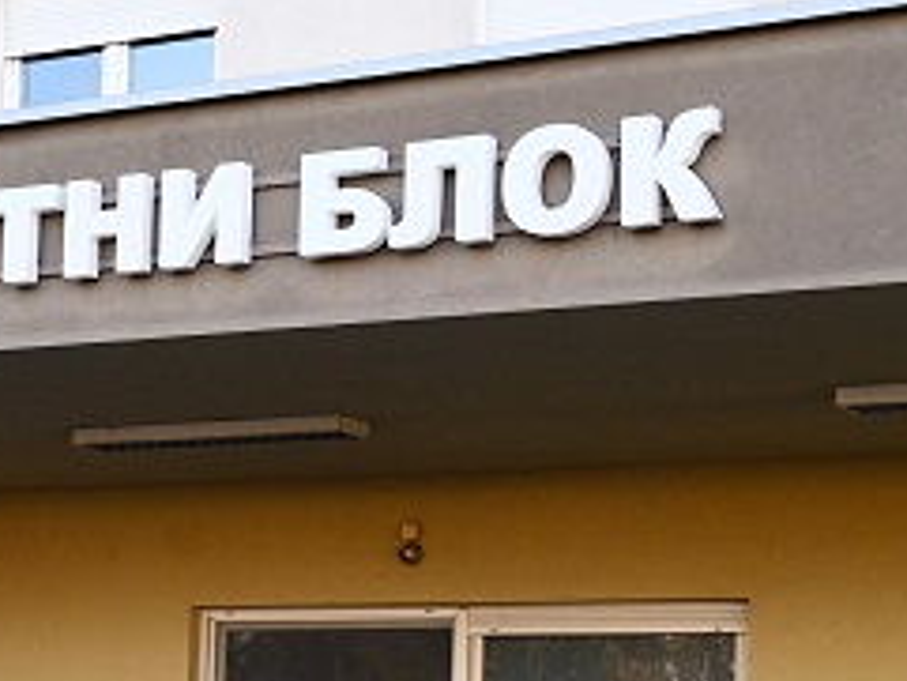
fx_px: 2595
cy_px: 689
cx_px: 64
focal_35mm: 99
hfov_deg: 19.4
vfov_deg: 14.7
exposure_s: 1/500
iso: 800
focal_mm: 31
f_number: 4.5
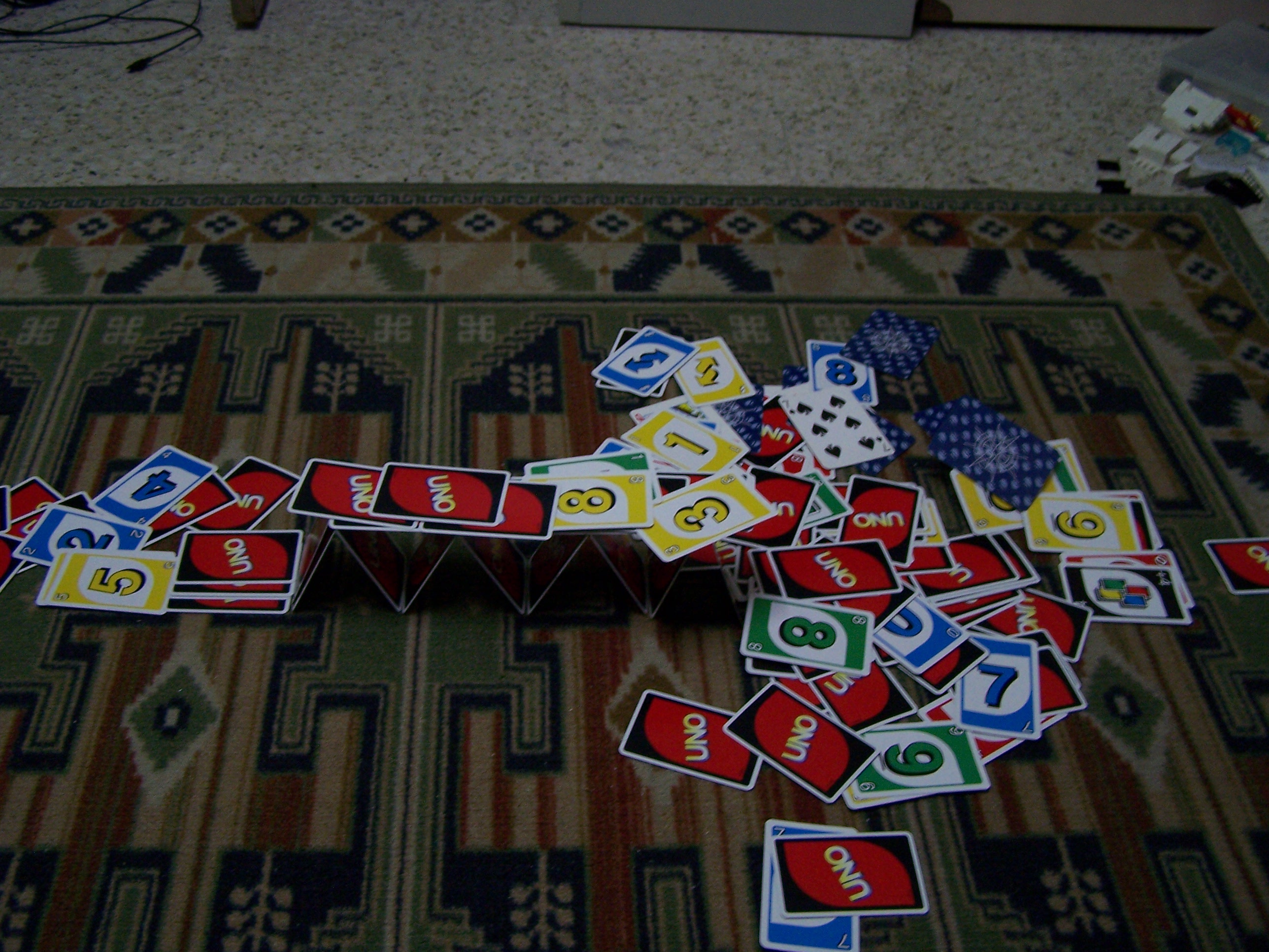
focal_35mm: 38
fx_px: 1393
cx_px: 634
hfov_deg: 49.0
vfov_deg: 37.7
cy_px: 476
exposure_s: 1/8
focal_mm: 6.3
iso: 140
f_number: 2.8
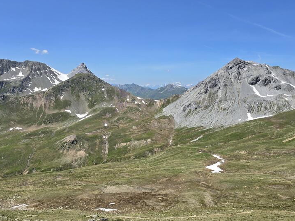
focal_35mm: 33
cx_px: 149
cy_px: 101
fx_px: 281
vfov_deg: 42.9
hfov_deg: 55.3
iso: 12
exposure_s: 1/907
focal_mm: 6.3
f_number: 1.7
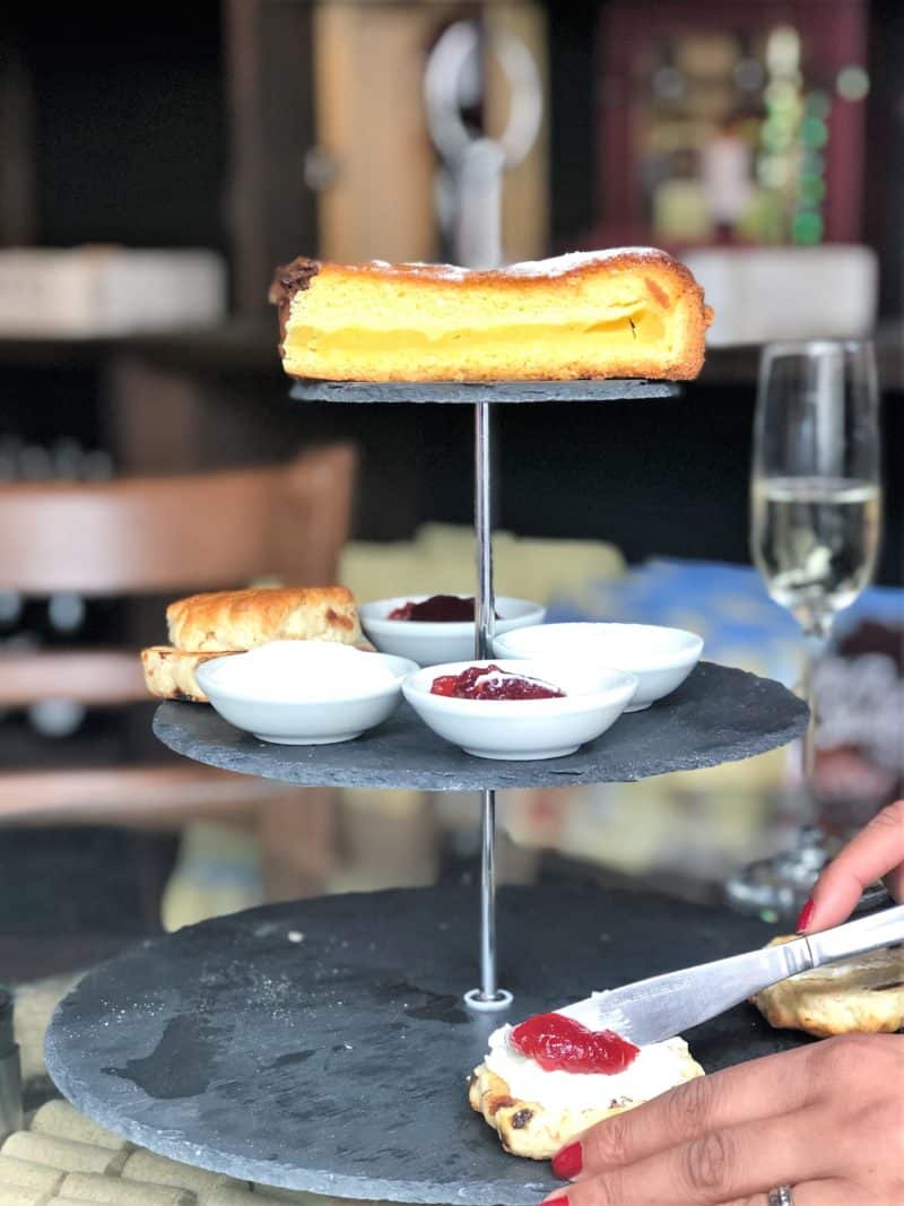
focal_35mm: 57
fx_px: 1985
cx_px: 452
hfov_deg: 25.7
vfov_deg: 33.8
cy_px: 603
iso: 64
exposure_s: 1/33
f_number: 2.8
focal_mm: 6.6
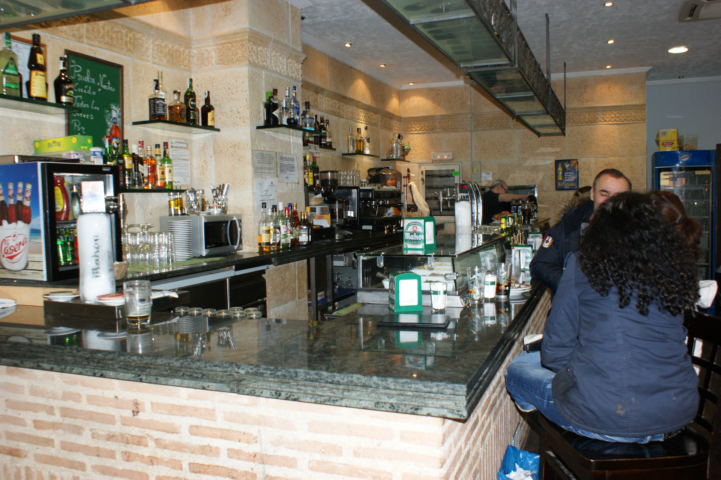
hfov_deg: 62.0
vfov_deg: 43.6
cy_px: 240
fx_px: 600
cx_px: 360
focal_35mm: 30
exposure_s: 1/60
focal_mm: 20
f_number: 5.6
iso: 400
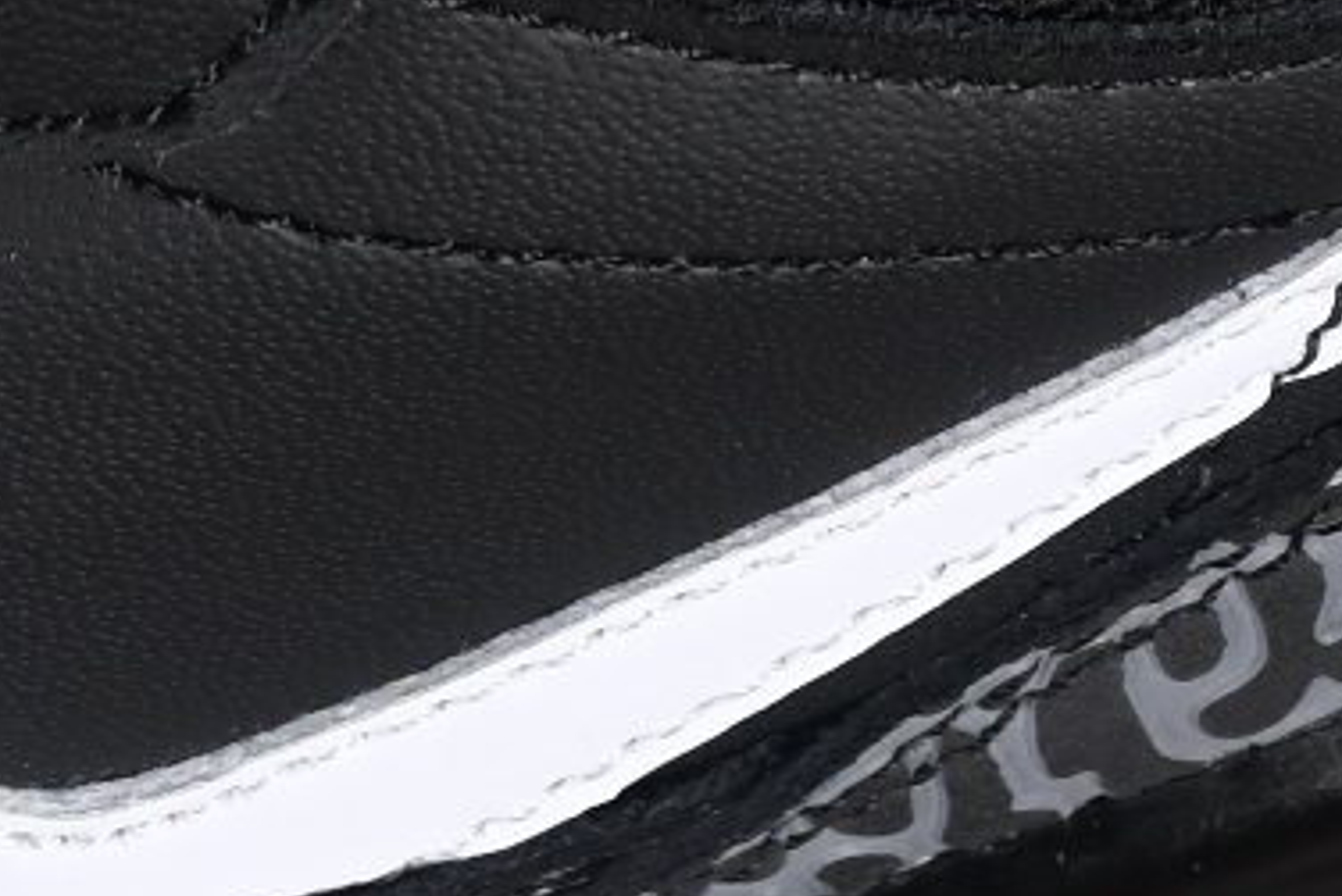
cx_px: -942
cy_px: -828
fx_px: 20696
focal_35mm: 555
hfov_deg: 3.7
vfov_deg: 2.5
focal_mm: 50
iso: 160
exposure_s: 1/50
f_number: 6.3
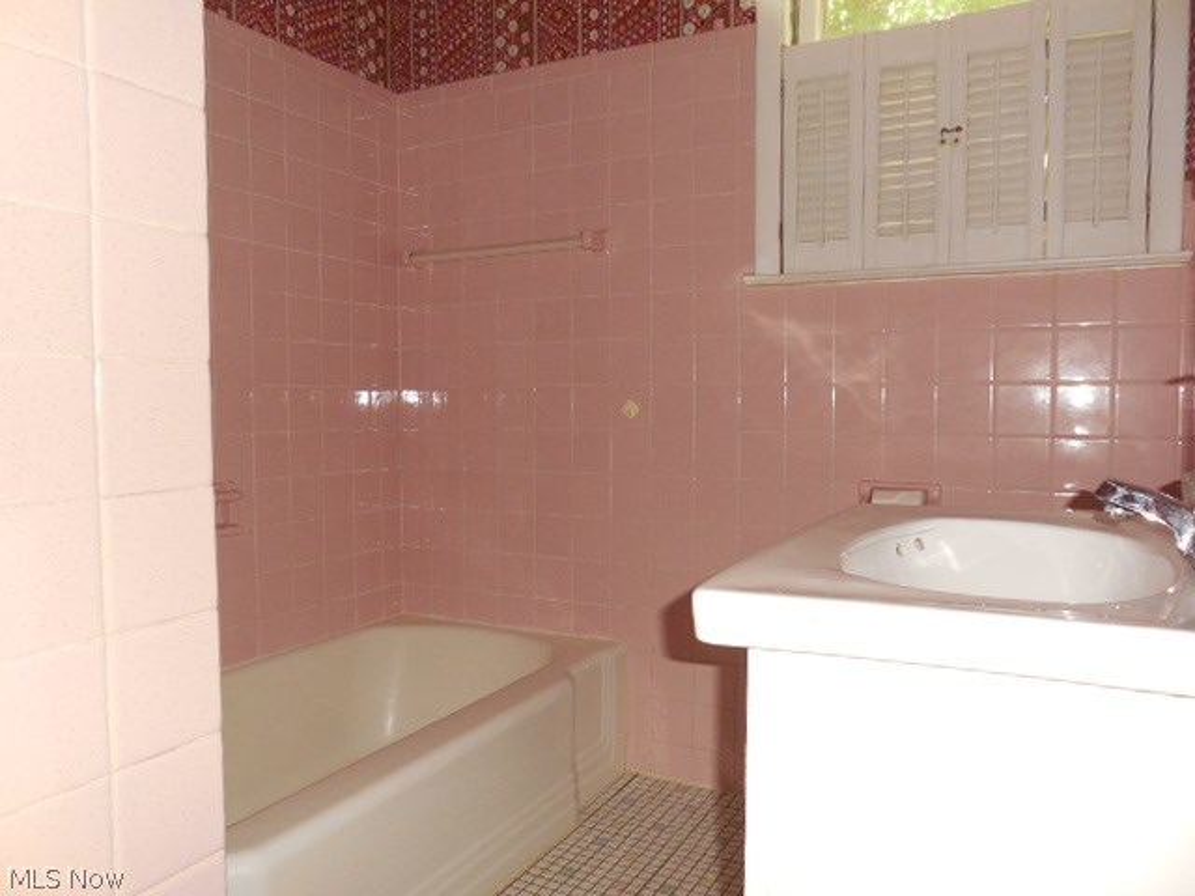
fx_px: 898
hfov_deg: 67.3
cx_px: 598
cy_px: 448
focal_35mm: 26
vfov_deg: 53.1
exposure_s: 1/25
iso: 200
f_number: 3.5
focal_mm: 4.6
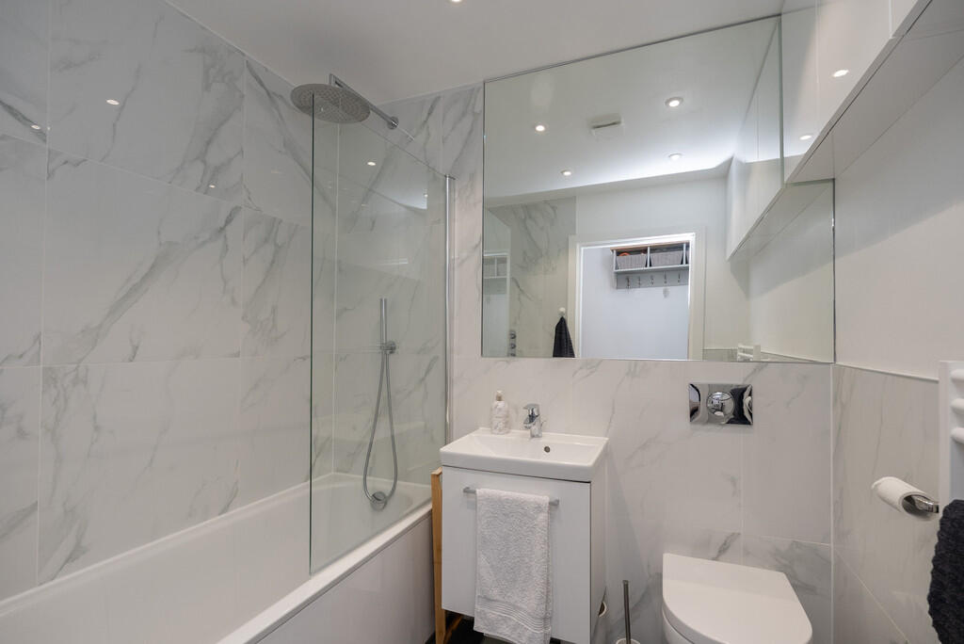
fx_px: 455
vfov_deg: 70.5
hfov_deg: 93.2
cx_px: 482
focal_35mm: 17
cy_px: 322
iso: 640
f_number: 7.1
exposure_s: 1/80
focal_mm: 17
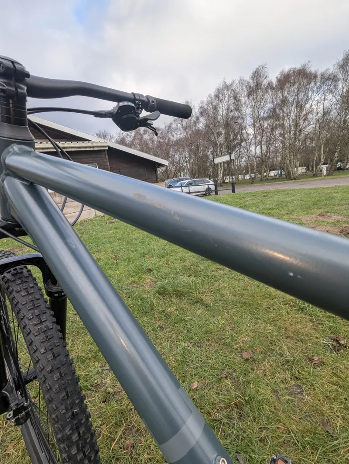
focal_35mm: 16
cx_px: 174
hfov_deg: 78.3
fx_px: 214
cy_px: 232
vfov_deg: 94.4
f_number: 2.2
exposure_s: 1/380
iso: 51
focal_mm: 2.35
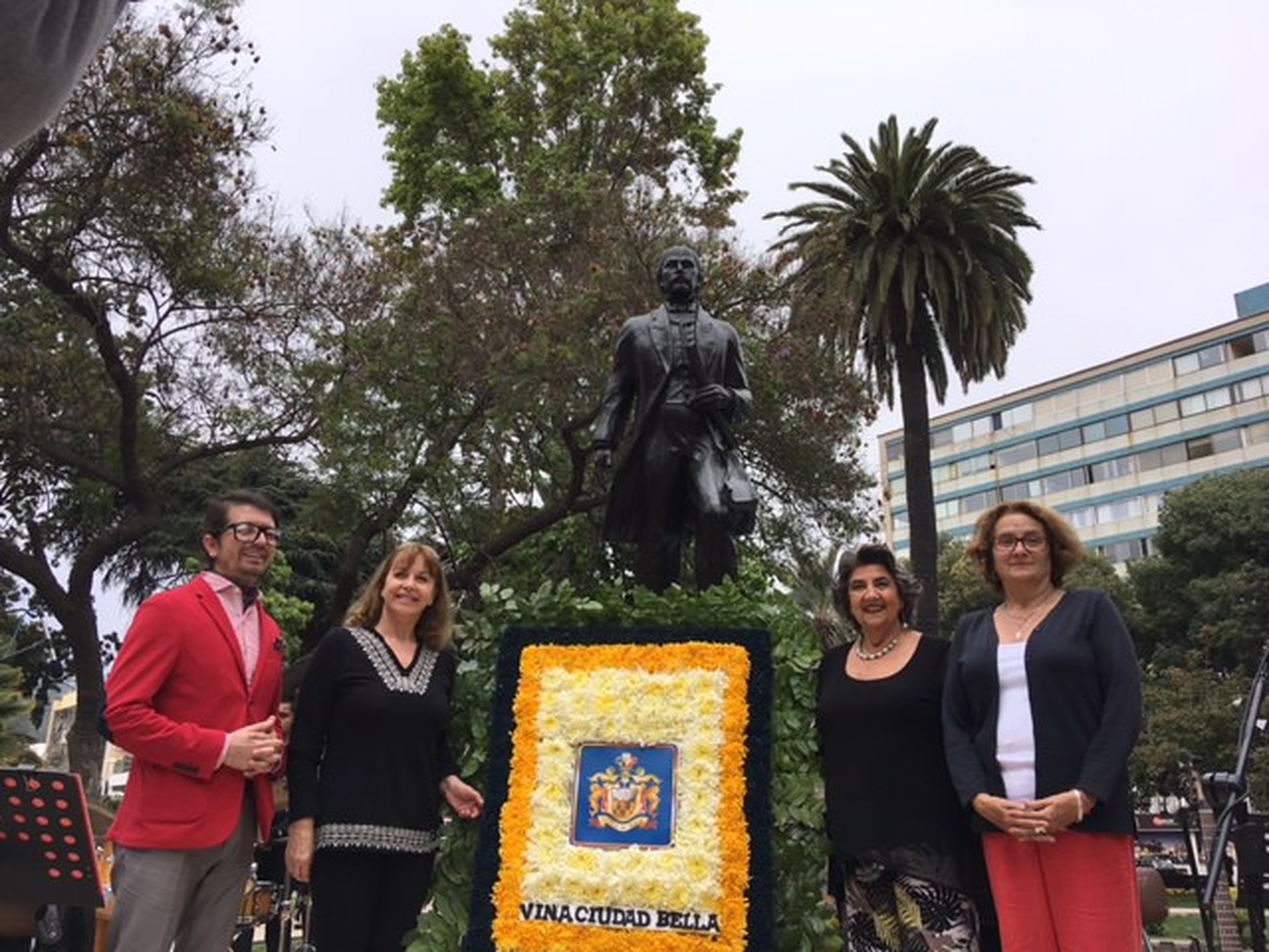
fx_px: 1063
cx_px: 634
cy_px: 476
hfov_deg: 61.7
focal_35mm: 29
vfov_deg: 48.2
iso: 25
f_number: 2.2
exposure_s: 1/1508
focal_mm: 4.15
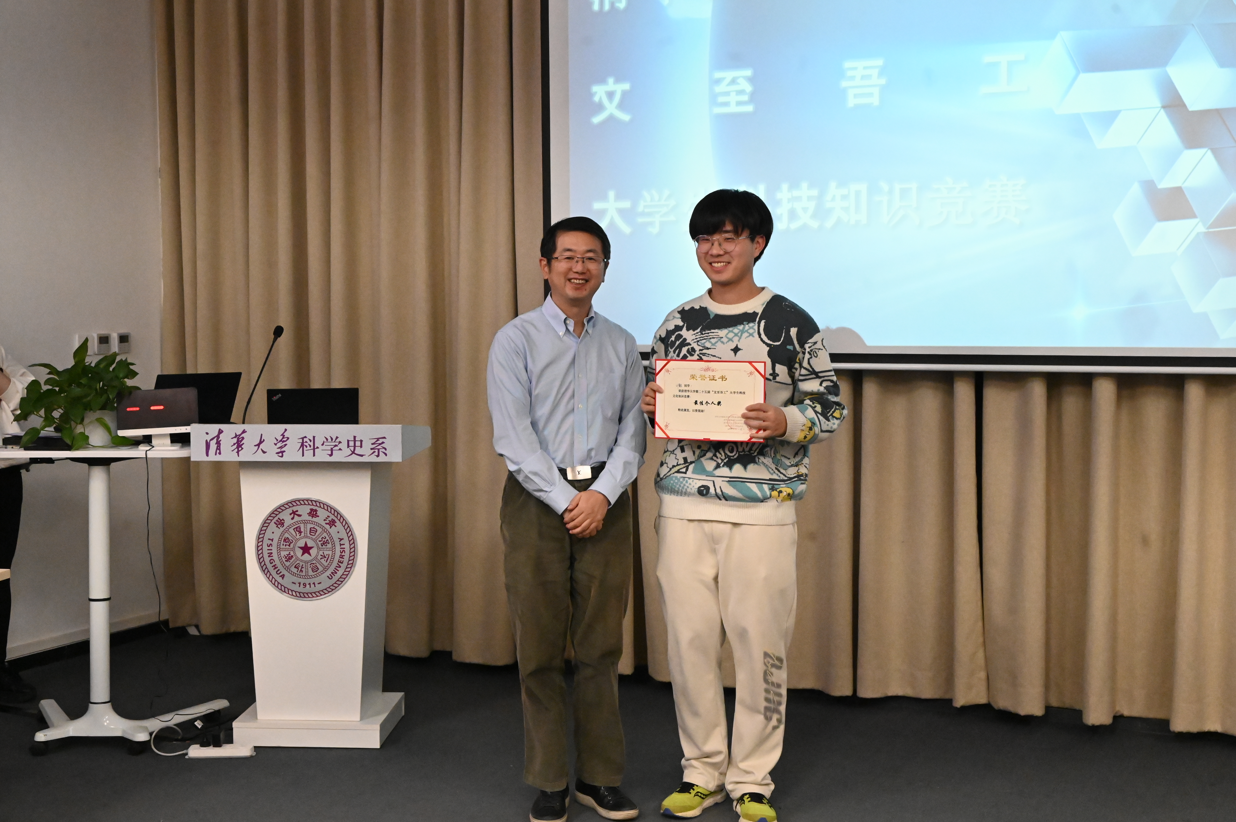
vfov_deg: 28.6
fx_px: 1613
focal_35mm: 47
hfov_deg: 41.9
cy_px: 411
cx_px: 618
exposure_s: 1/320
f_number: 9
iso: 16000
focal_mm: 47
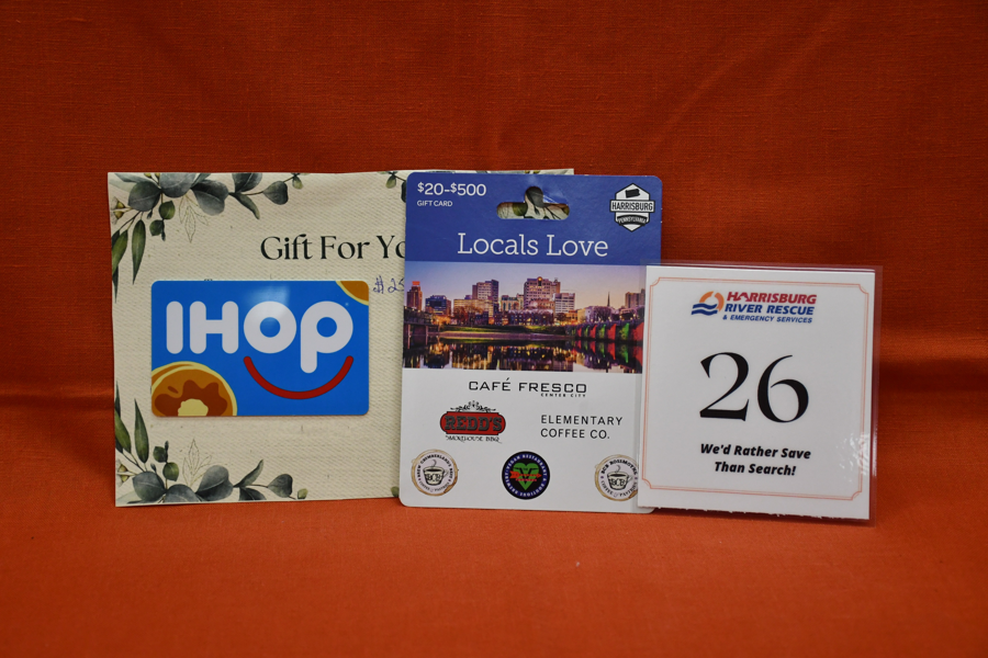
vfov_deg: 20.3
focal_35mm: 67
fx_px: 1839
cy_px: 329
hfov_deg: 30.1
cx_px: 494
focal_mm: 45
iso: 1000
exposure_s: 1/100
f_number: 5
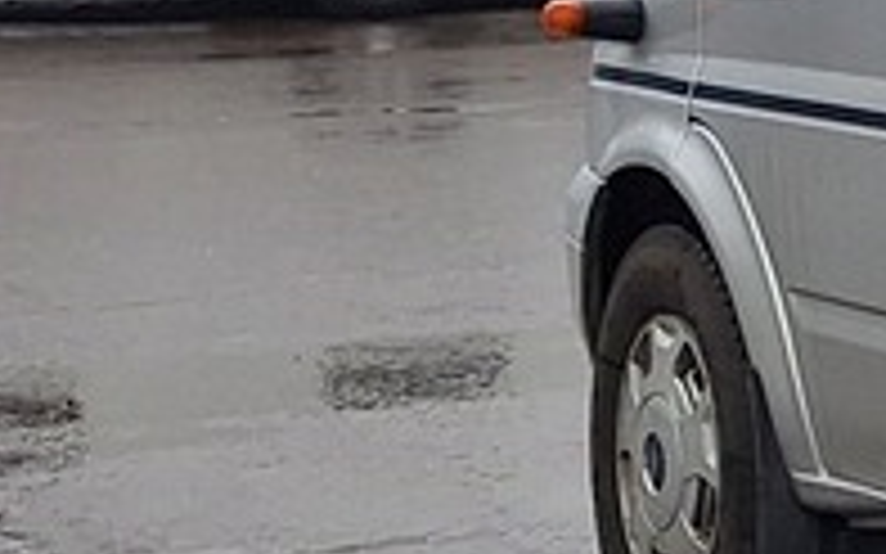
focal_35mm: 178
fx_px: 4297
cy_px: -365
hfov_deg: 9.7
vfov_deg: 7.2
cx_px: 2442
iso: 40
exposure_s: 1/153
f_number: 1.8
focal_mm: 5.54
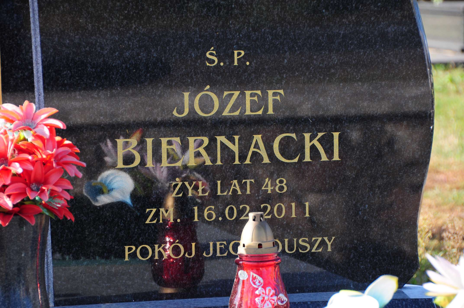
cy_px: 154
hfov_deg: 12.2
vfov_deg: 8.2
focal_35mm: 168
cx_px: 232
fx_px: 2163
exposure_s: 1/320
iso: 320
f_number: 7.1
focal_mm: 112
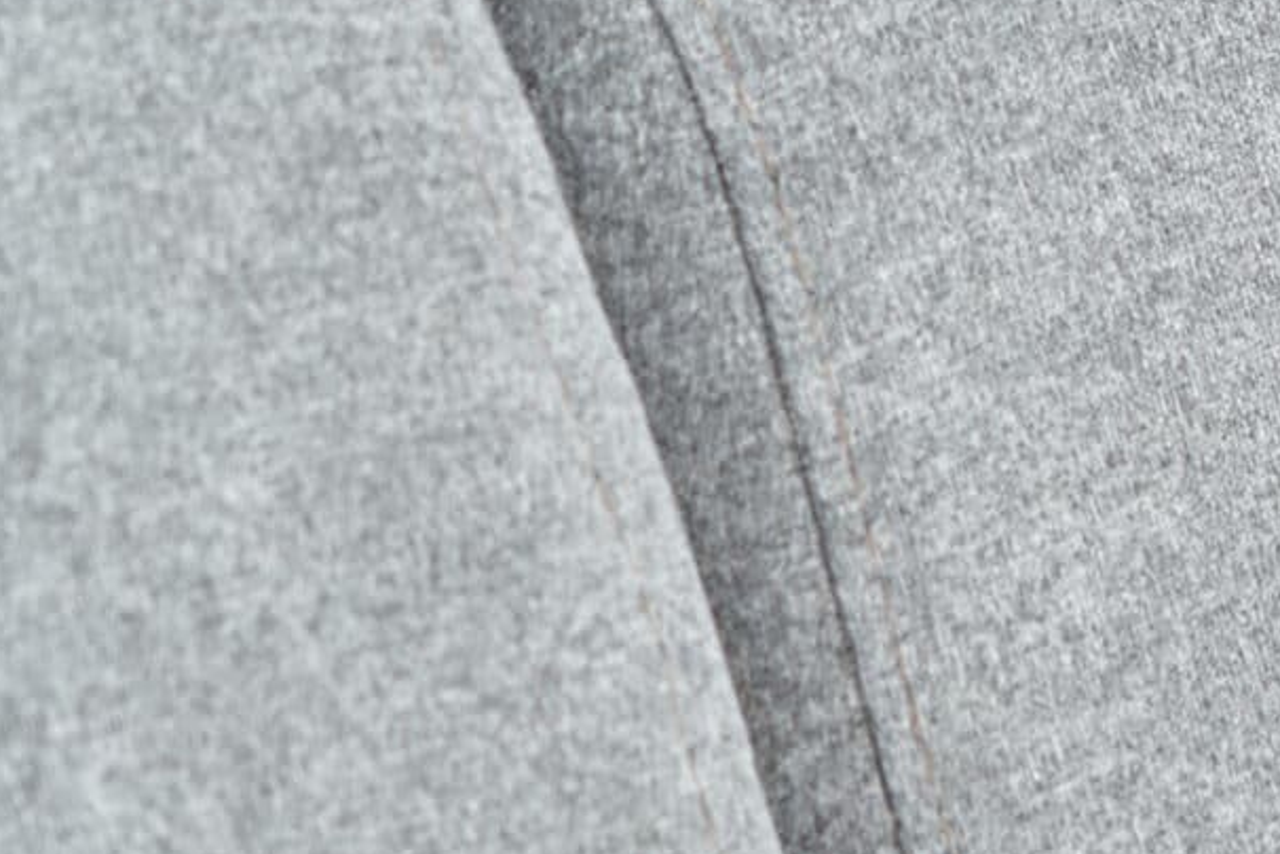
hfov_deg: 5.3
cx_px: 2454
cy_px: 453
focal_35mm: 380
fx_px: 13510
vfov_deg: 3.6
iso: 100
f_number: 5
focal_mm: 90
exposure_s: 1/200
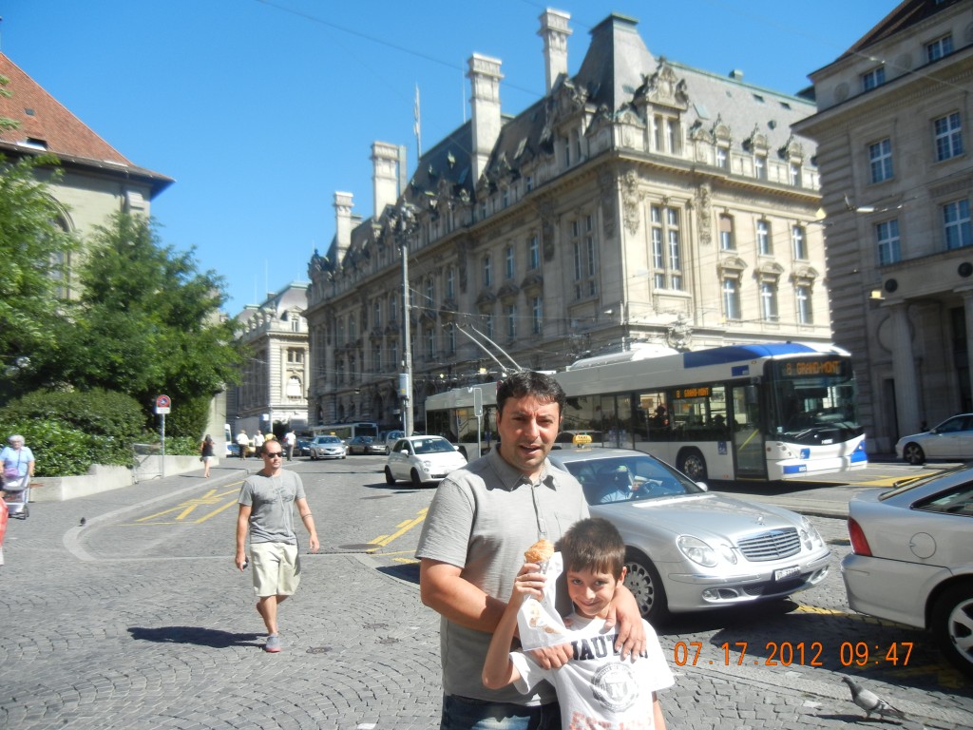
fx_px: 843
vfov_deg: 46.8
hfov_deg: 60.0
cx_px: 486
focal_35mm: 30
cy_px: 365
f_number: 7
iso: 160
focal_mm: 5.4
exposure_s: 1/244
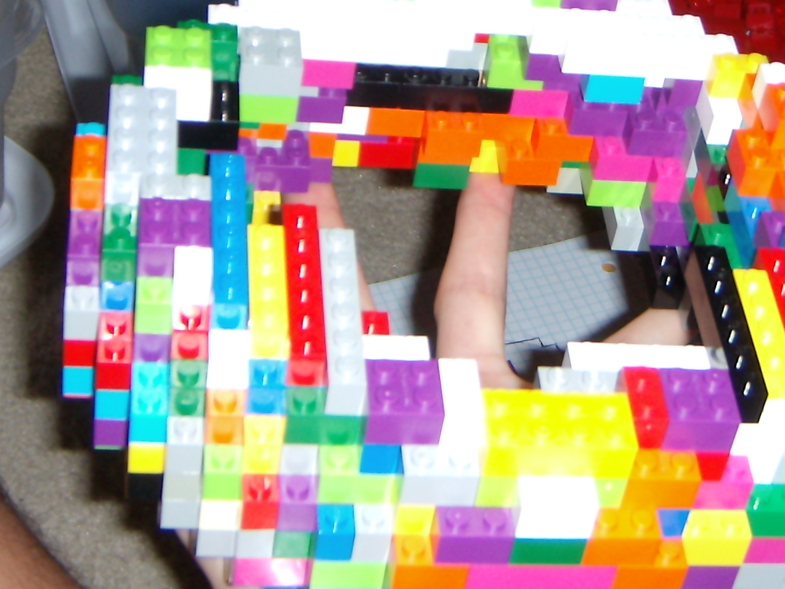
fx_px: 1905
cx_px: 505
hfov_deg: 23.2
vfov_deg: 17.4
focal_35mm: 84
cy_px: 80
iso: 64
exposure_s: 1/60.2
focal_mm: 6.4
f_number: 3.5
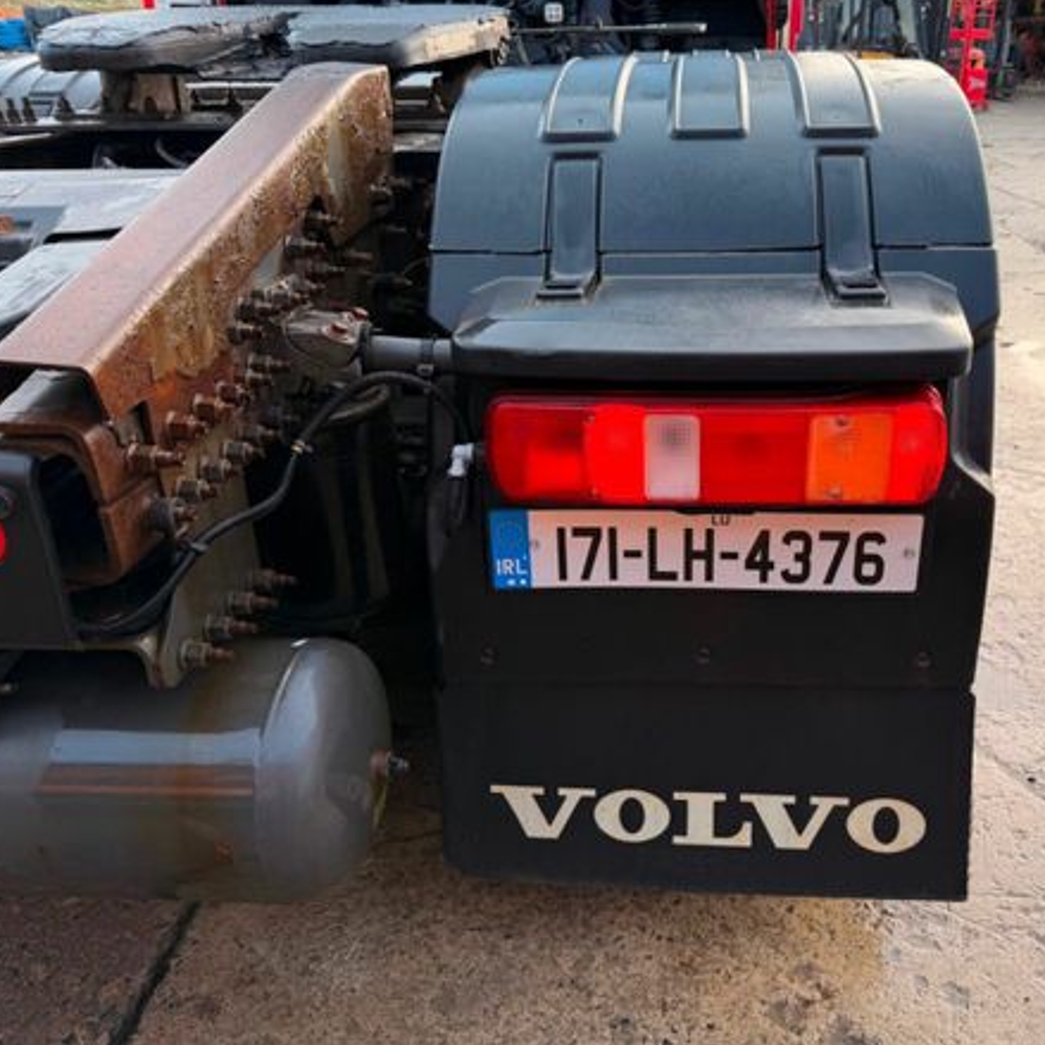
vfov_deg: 55.6
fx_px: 990
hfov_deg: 54.9
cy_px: 521
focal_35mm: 29
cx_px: 662
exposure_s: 1/332
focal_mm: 6.76
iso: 80
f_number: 1.78
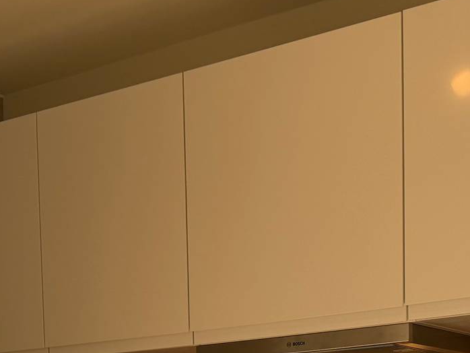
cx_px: 298
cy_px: 552
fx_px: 1195
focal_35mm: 88
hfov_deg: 22.2
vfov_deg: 15.3
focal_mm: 6.76
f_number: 1.78
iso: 100
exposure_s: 1/1585
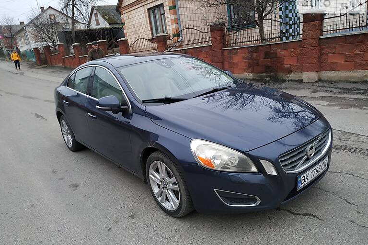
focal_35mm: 26
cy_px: 131
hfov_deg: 69.4
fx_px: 266
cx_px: 181
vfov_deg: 49.5
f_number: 1.9
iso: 200
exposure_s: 1/50
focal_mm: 3.9
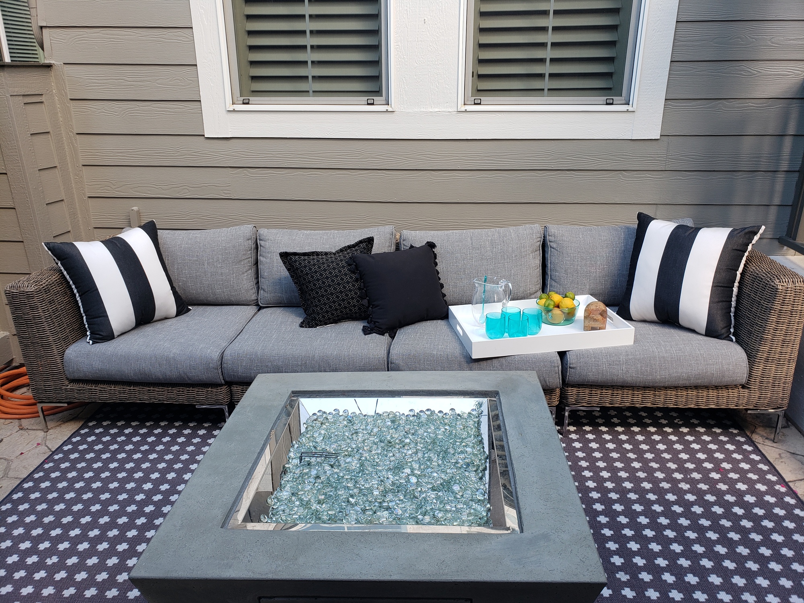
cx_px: 402
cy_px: 302
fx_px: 604
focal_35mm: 26
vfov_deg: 53.1
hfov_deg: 67.3
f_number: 2.4
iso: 50
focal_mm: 4.3
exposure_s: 1/122
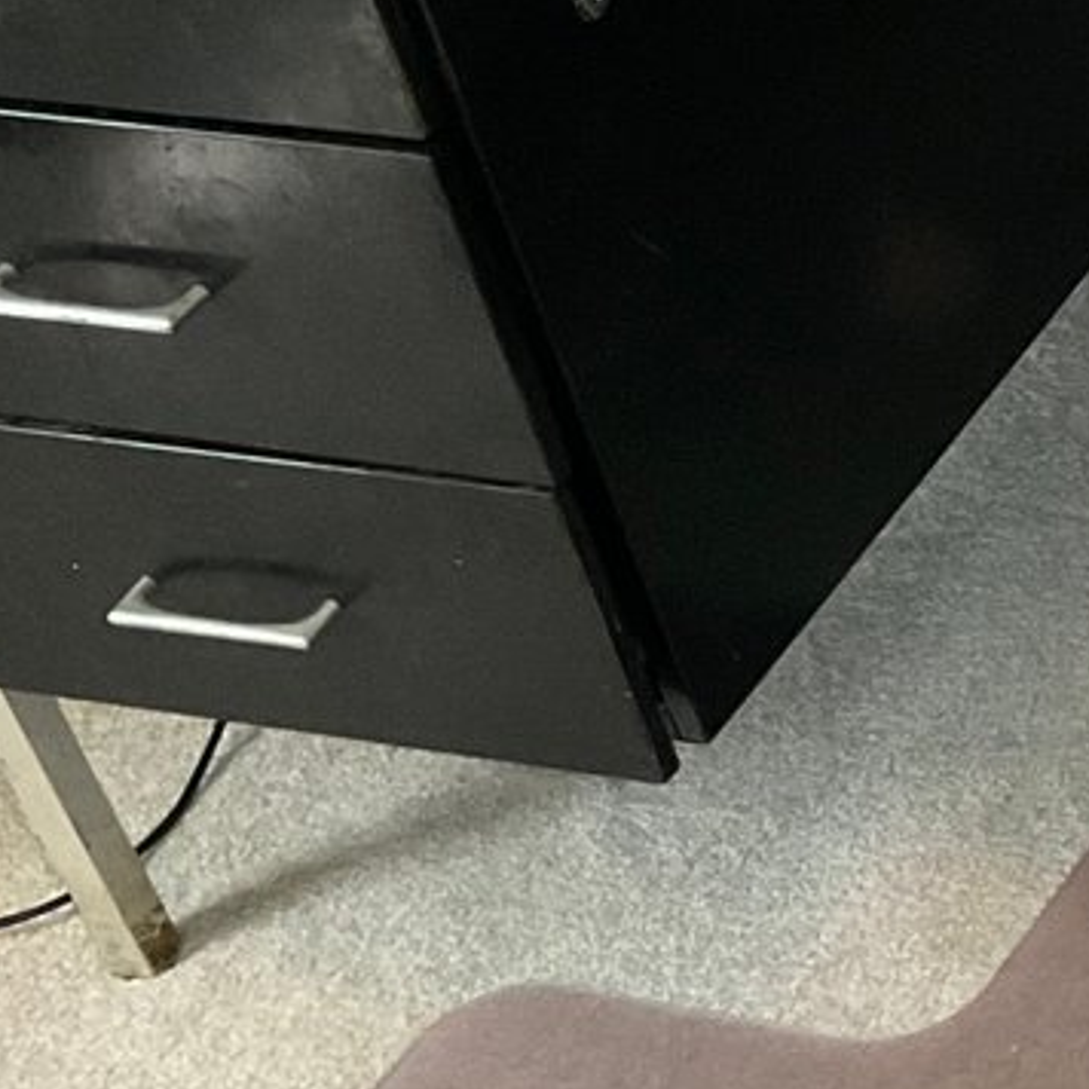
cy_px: 708
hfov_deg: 14.1
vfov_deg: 16.0
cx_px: 1981
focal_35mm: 109
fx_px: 3880
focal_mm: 3
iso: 200
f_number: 1.8
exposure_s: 1/40
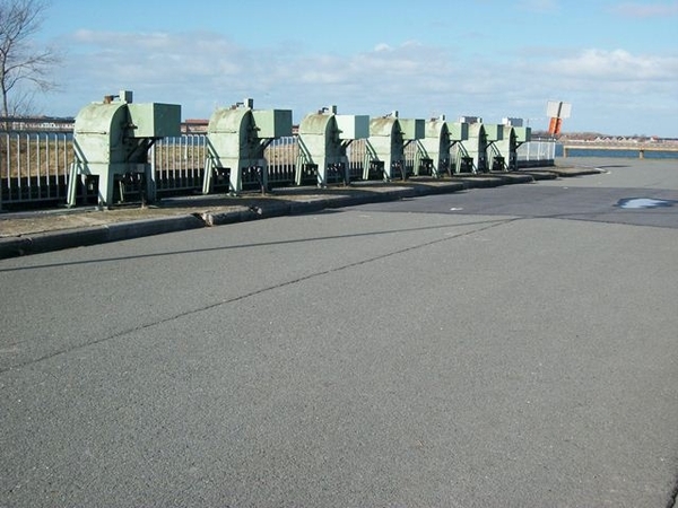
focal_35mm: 50
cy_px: 254
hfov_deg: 38.2
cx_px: 339
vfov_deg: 29.1
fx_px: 979
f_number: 11.2
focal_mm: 8.8
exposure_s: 1/125
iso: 80
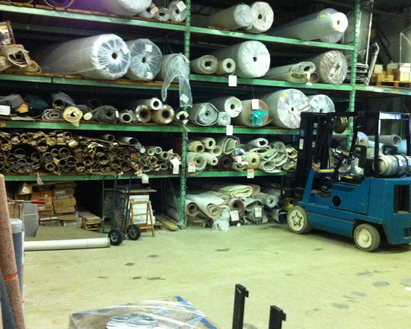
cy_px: 168
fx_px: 486
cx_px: 216
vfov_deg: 37.3
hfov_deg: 45.8
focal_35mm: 40
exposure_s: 1/15
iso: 640
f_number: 2.8
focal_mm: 3.85
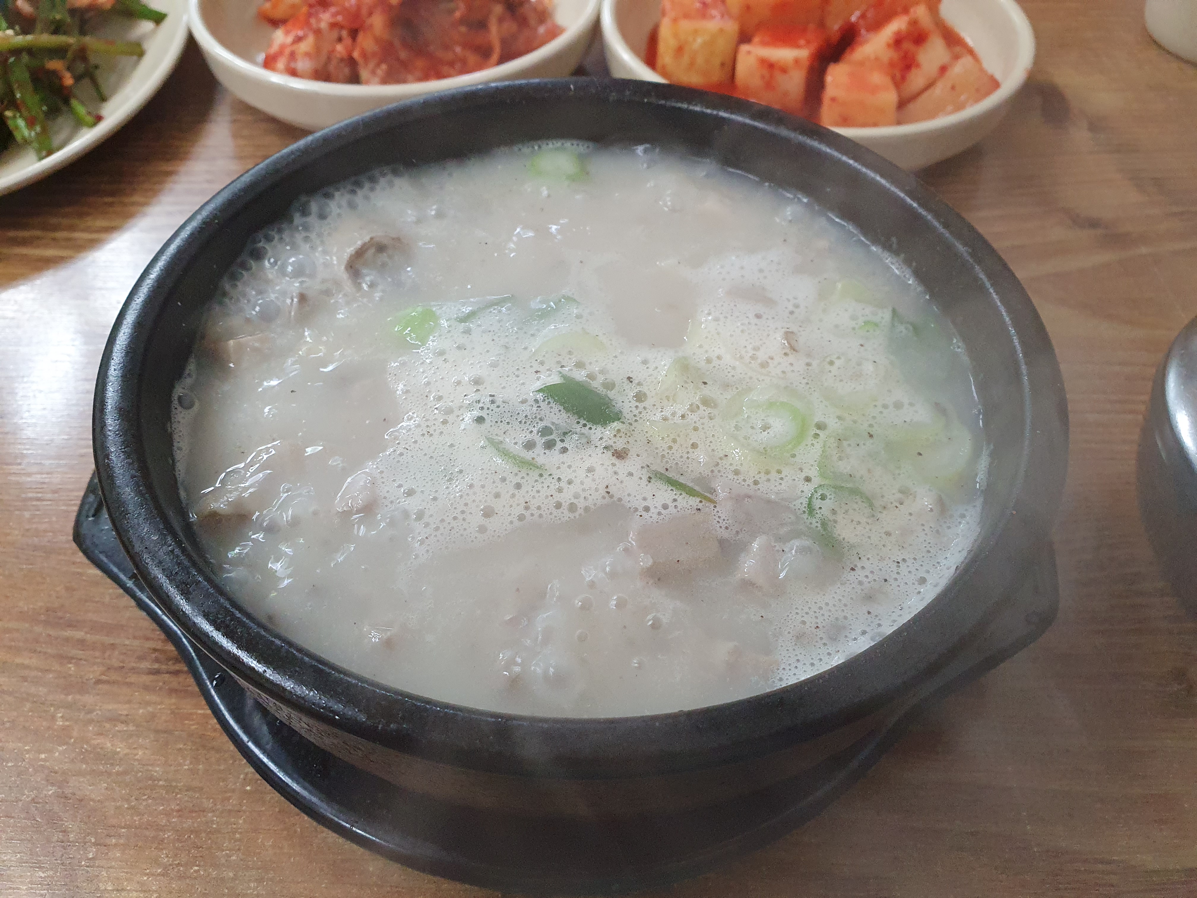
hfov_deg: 67.3
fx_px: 899
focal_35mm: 26
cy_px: 449
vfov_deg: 53.1
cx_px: 598
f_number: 2.4
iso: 400
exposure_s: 1/120
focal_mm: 4.32
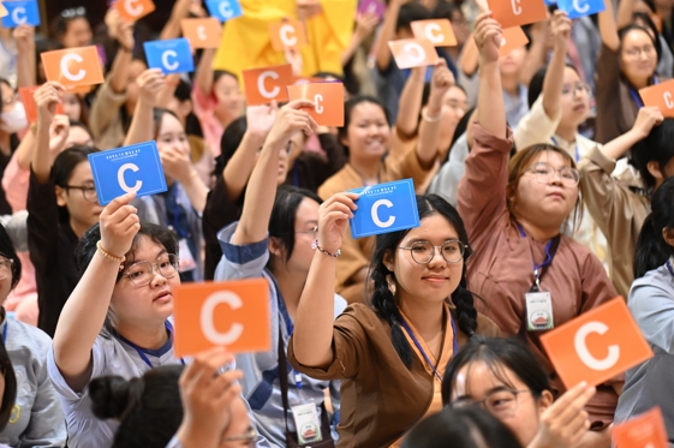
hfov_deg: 14.8
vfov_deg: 9.9
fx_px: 2600
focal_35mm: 139
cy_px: 246
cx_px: 304
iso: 4000
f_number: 4
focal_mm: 120
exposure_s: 1/125
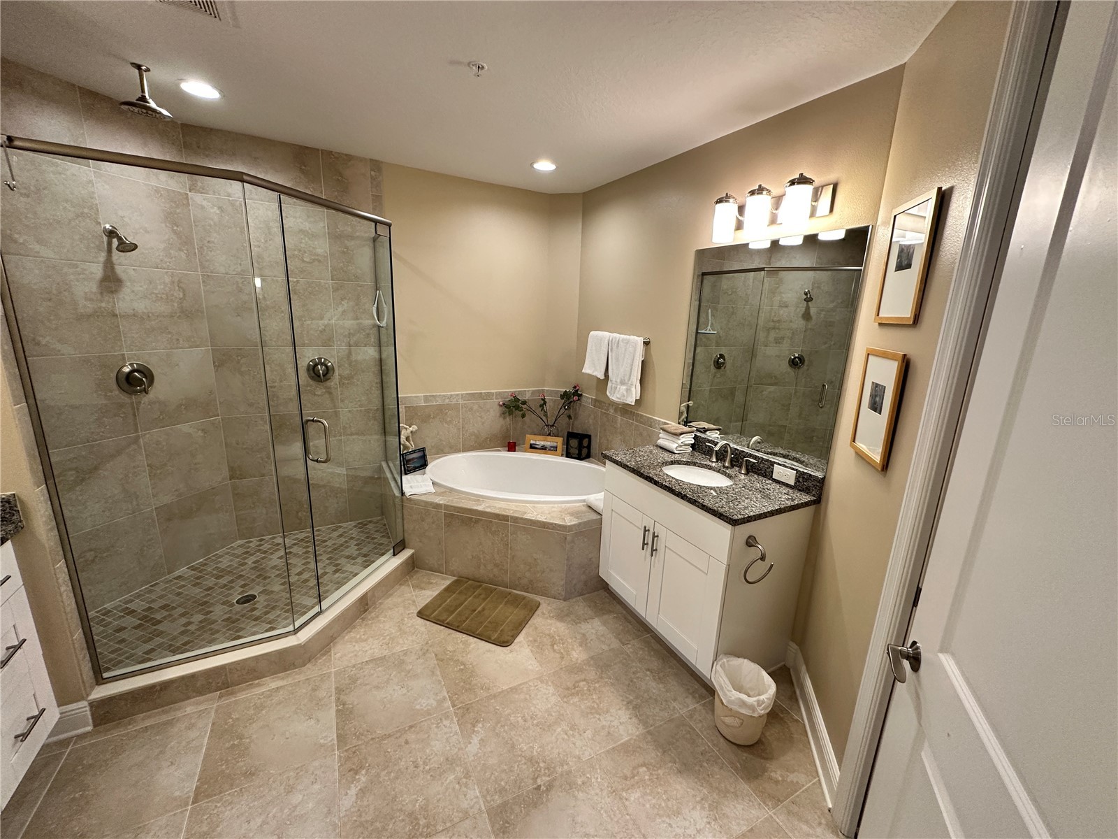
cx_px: 559
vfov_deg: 85.7
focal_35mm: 14
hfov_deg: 102.1
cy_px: 420
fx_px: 452
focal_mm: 2.22
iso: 250
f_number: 2.2
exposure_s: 1/120
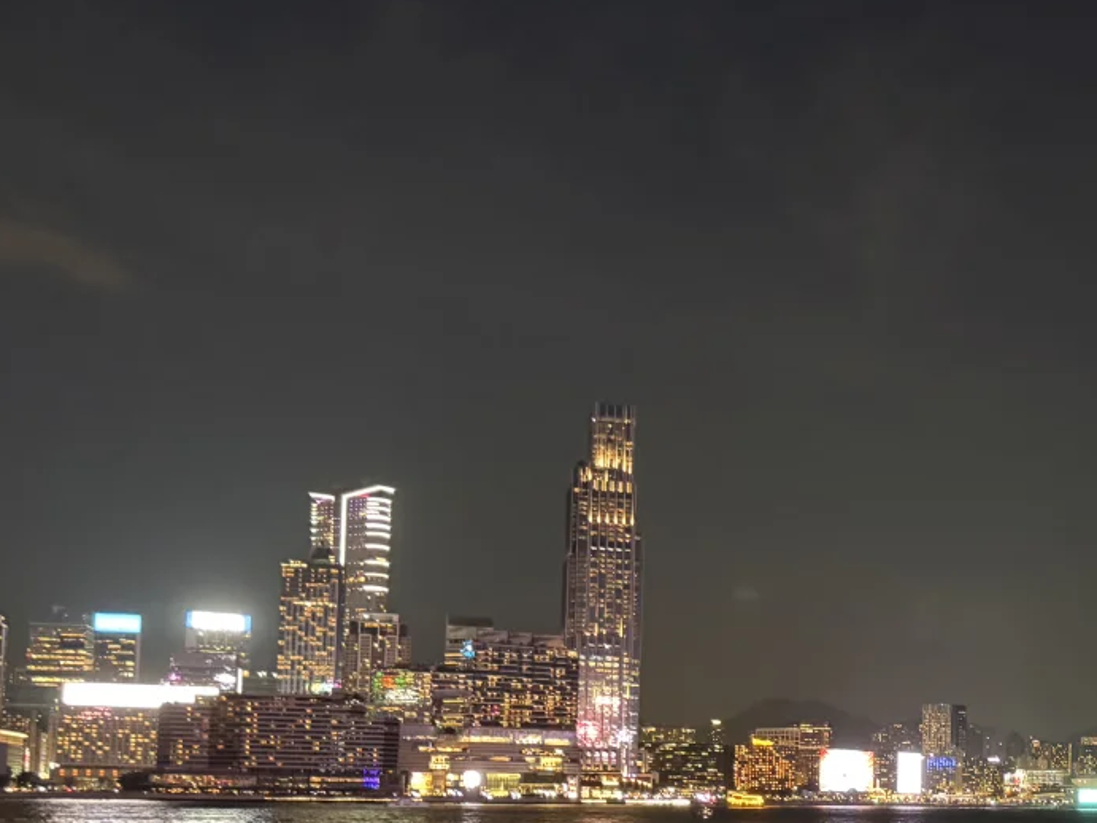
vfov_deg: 28.3
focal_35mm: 50
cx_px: 926
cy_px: 697
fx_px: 1584
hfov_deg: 36.5
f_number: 1.78
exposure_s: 1/30
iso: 1250
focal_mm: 6.76
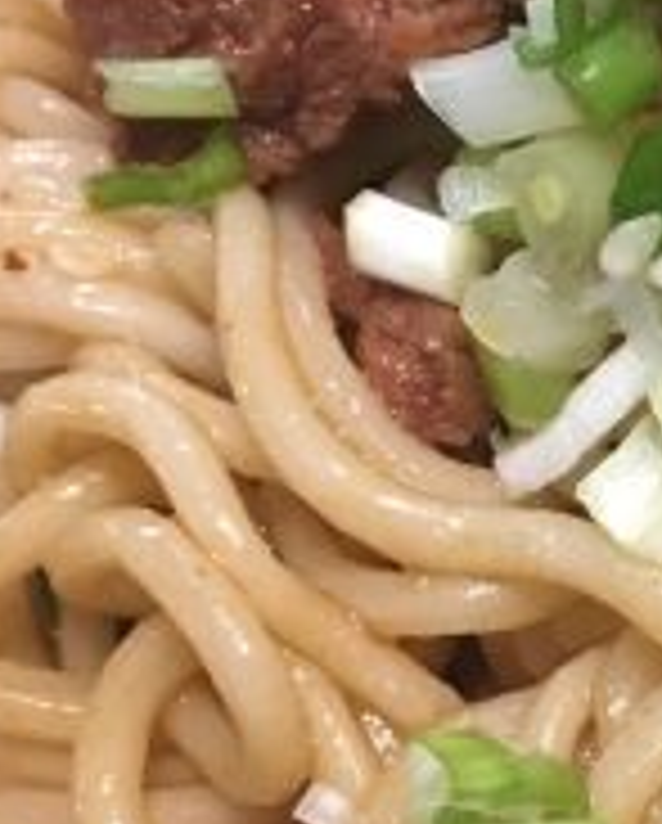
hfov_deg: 13.8
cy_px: 441
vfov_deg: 17.8
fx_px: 2638
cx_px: 853
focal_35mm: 108
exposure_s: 1/20
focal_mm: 4.15
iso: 200
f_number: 2.2
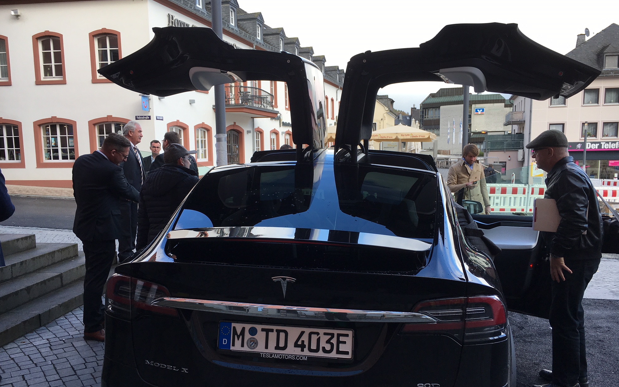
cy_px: 218
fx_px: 523
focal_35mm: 31
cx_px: 309
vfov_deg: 40.5
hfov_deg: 61.2
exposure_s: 1/272
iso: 25
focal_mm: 4.15
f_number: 2.2
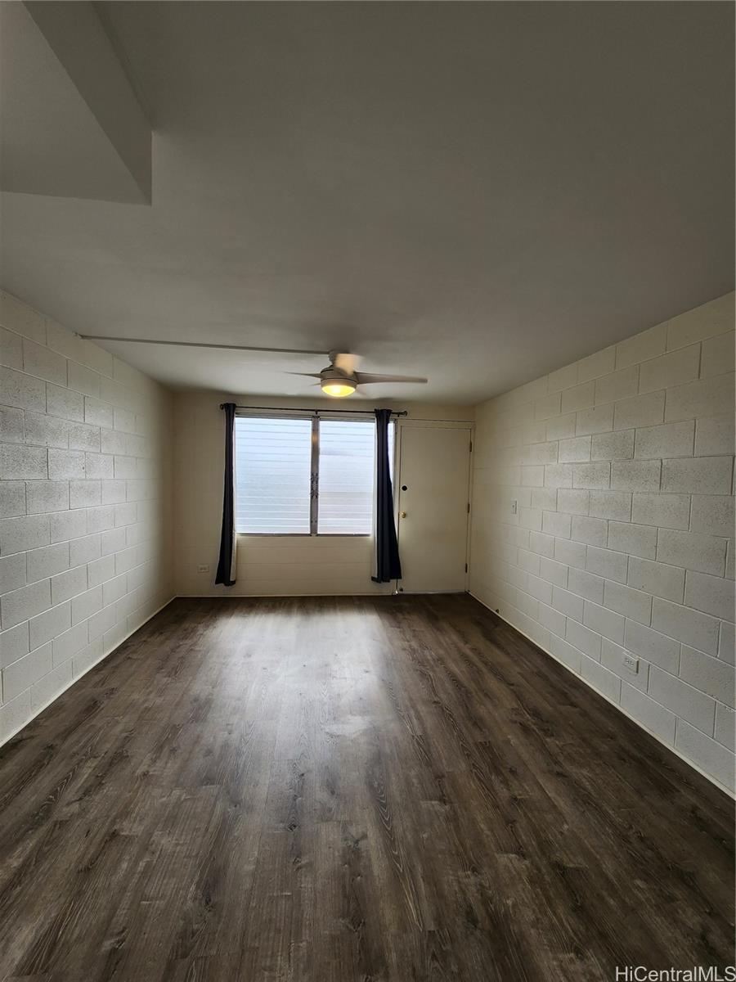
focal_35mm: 13
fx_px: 369
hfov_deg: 89.9
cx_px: 368
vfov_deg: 106.2
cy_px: 491
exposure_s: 1/120
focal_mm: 2.2
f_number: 2.2
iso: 50
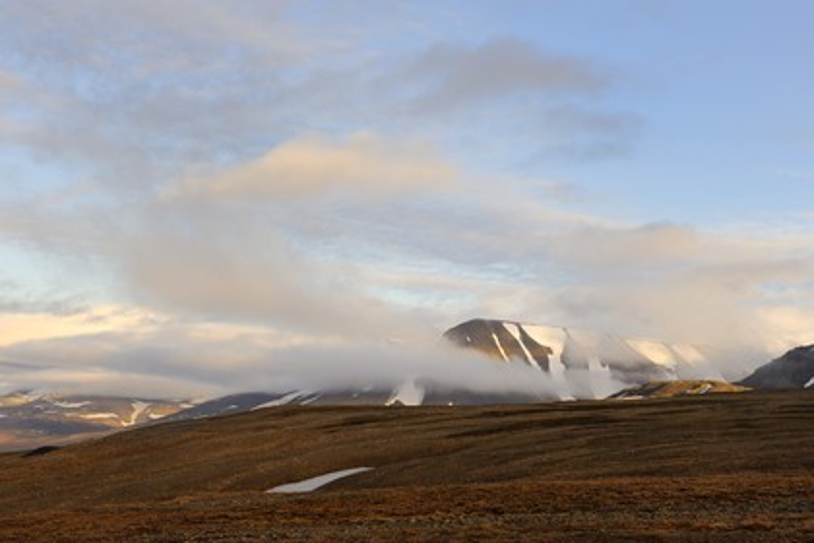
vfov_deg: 21.9
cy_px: 272
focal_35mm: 62
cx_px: 407
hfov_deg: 32.4
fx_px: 1402
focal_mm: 62
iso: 200
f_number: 11
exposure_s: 1/160
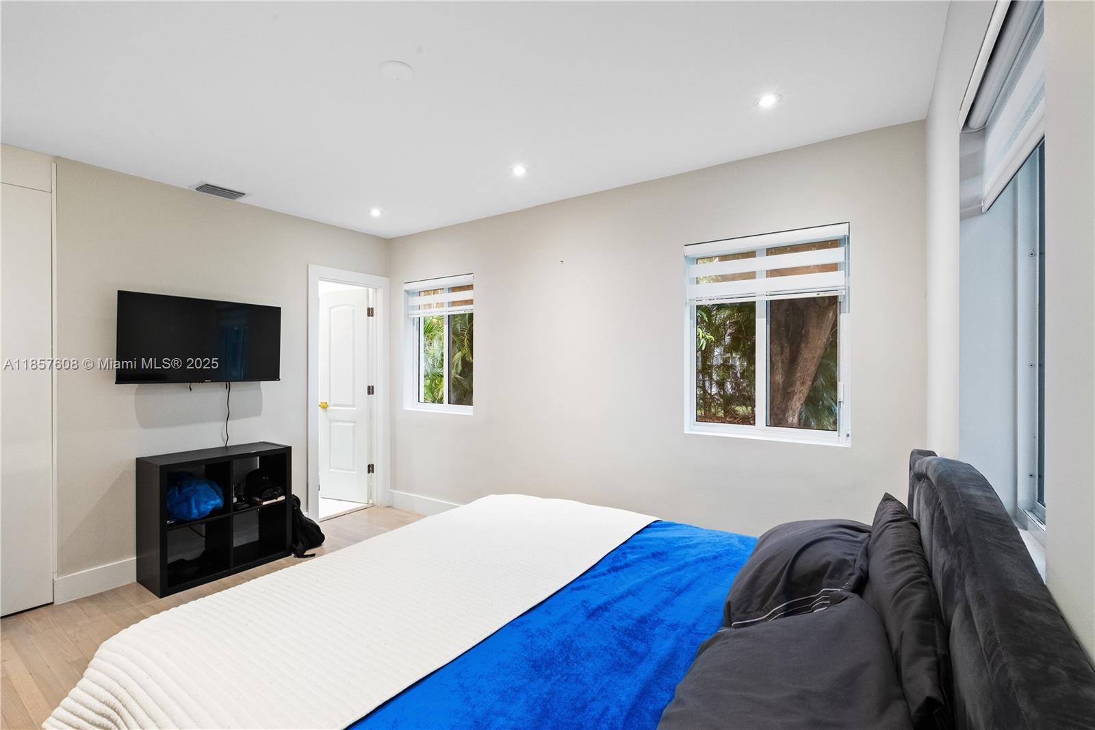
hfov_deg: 100.4
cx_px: 548
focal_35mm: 15
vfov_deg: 77.3
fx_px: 456
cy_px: 365
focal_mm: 10
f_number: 7.1
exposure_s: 1/15
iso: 1600
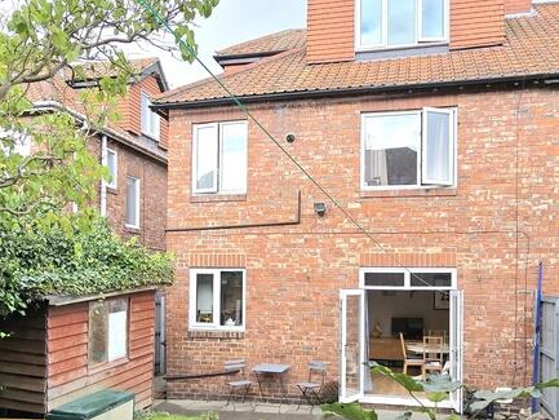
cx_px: 285
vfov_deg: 46.3
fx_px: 485
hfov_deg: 59.9
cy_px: 268
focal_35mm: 30
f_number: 2.2
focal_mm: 2.2
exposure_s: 1/200
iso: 50
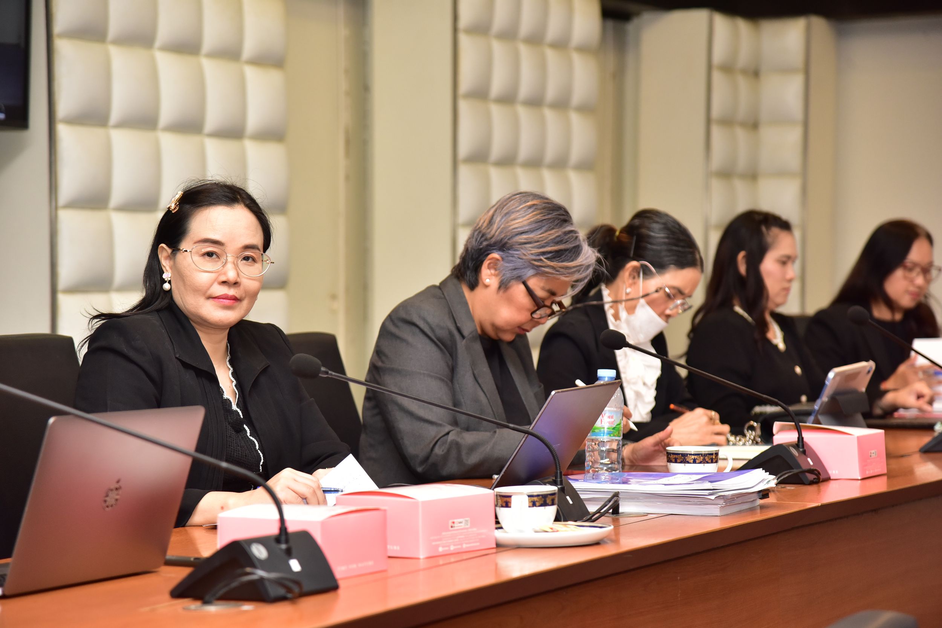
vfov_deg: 13.0
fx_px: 2748
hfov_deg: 19.5
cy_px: 314
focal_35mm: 105
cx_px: 471
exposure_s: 1/80
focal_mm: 105
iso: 1600
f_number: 5
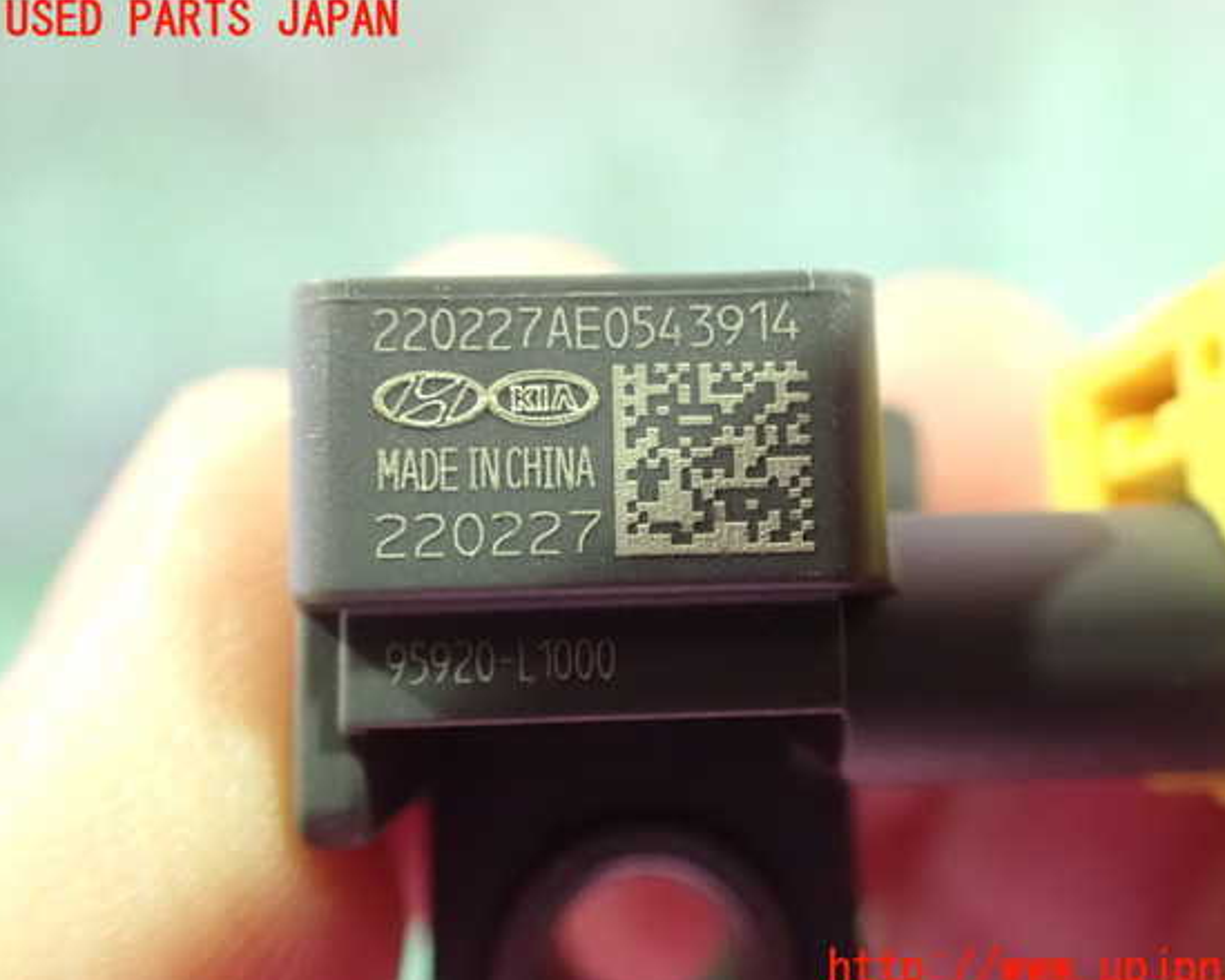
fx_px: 1160
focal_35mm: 32
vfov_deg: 45.8
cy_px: 496
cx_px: 663
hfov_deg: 55.6
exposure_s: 1/25
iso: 1600
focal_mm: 5.4
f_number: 2.3
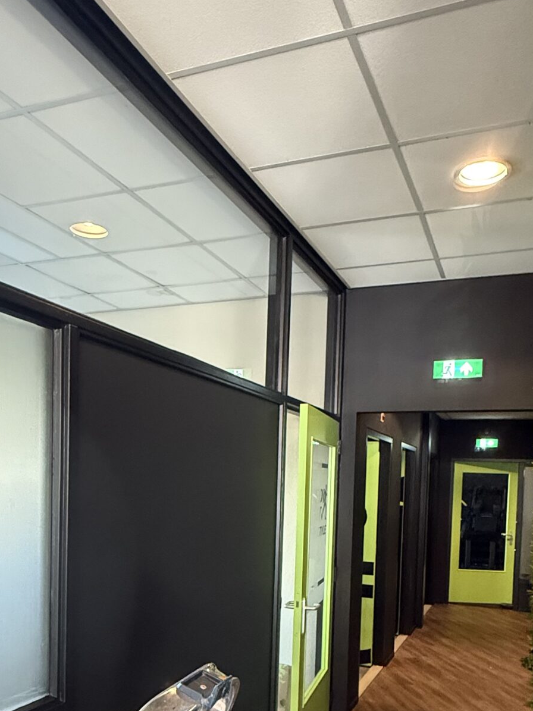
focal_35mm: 30
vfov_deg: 57.4
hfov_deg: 46.7
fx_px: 616
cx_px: 291
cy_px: 519
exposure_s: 1/50
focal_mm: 2.22
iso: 1000
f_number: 2.2
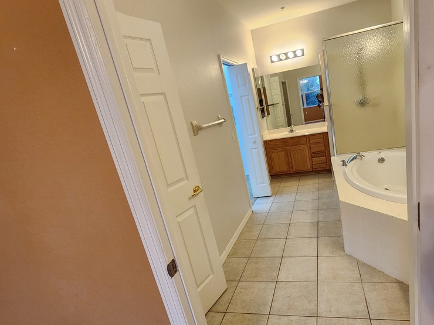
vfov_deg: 71.5
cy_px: 173
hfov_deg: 86.7
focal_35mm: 18
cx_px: 259
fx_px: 226
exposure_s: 1/60
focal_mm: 2.2
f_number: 2.2
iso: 200
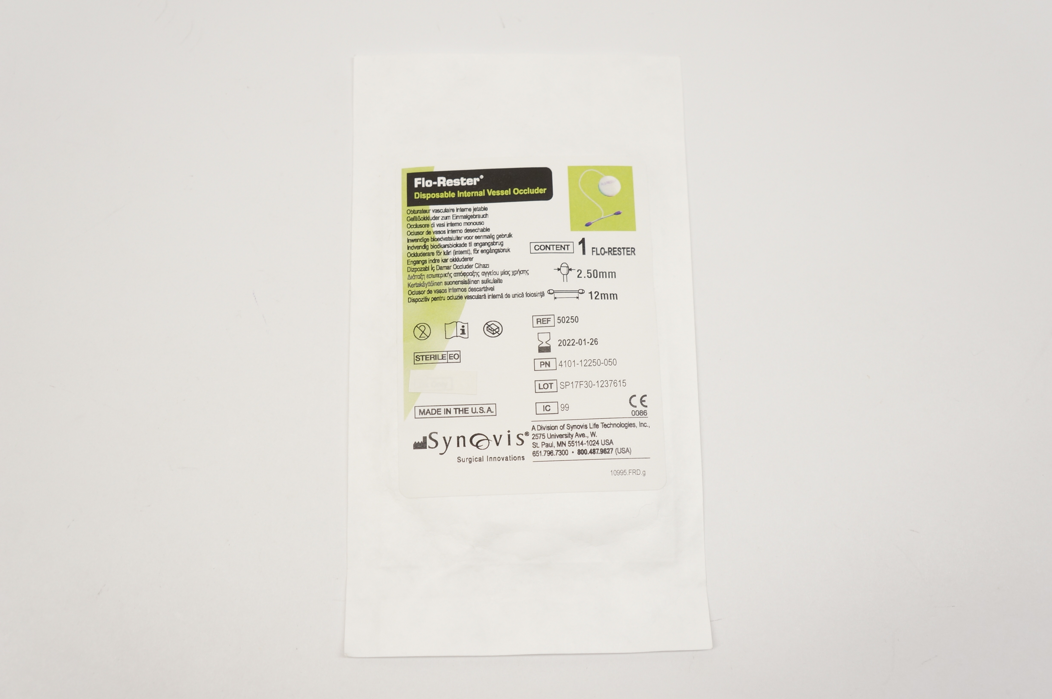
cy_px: 350
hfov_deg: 48.0
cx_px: 526
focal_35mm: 40
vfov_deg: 32.9
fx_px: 1182
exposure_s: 1/100
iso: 400
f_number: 5.6
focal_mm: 27
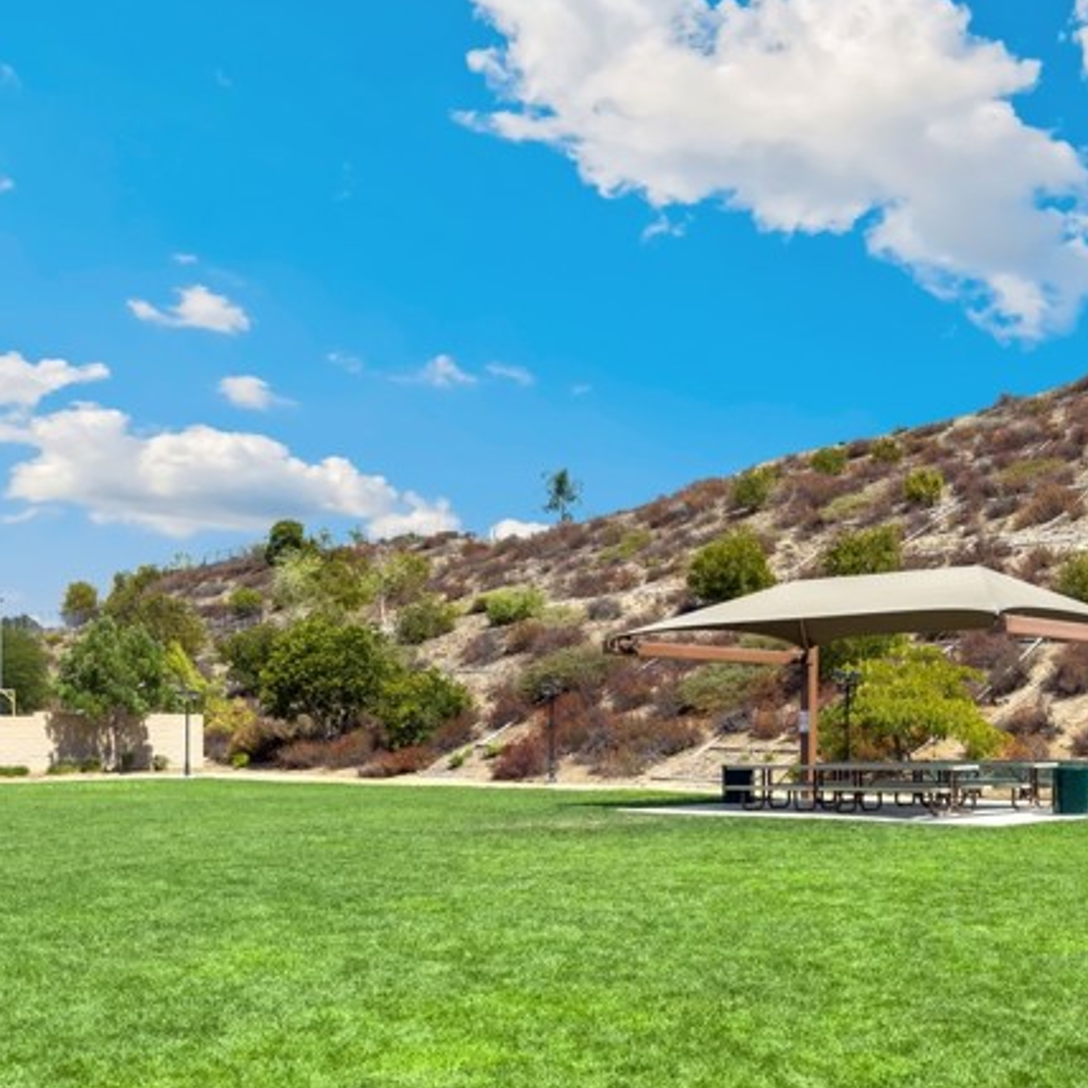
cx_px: 750
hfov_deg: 44.1
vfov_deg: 44.9
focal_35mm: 37
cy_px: 605
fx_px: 1316
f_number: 1.8
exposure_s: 1/4000
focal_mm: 6.76
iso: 64
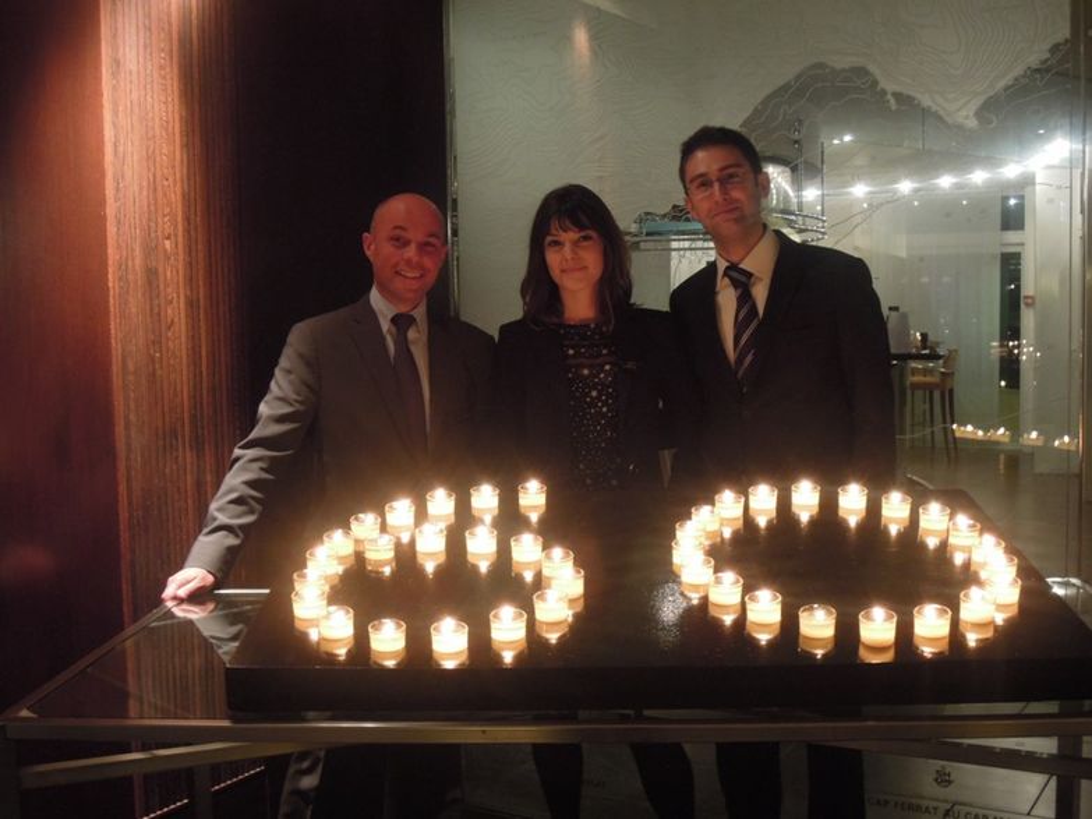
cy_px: 410
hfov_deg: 42.1
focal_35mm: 45
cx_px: 546
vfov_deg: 32.2
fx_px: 1419
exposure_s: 1/13
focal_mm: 8.1
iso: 500
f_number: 3.5
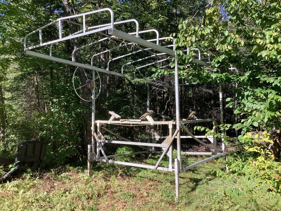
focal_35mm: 31
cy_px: 106
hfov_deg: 58.3
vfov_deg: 45.5
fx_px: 252
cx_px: 140
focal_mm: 3.3
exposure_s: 1/303
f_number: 2.4
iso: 25
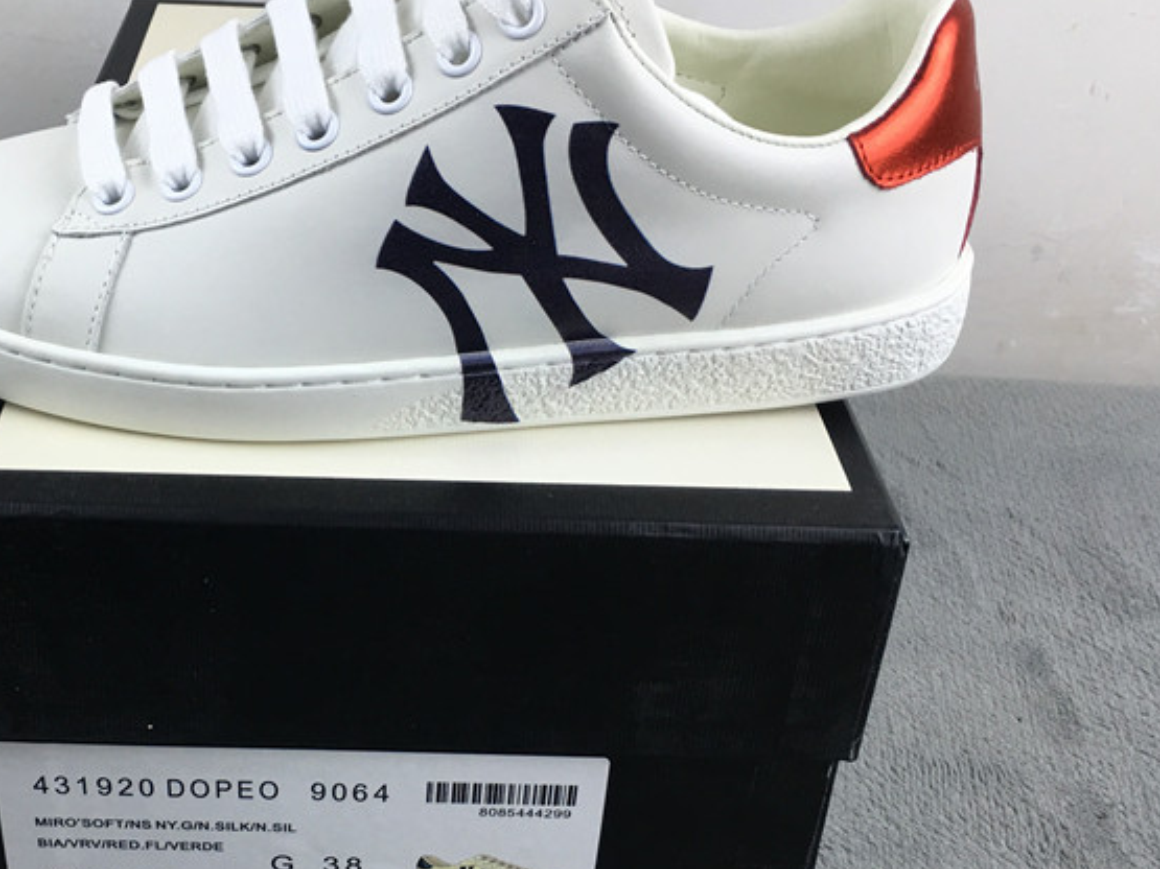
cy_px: 534
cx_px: 374
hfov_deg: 39.9
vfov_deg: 30.8
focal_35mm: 47
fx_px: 1575
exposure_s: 1/33
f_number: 2.2
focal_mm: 4.15
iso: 25
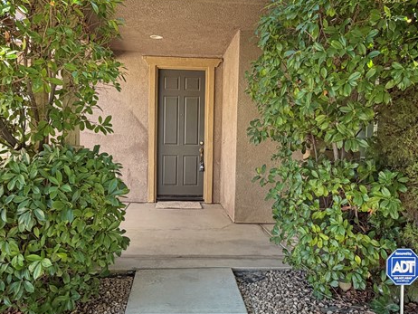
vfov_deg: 45.5
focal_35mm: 31
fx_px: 375
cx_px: 200
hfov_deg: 58.3
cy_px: 150
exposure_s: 1/121
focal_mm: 2.22
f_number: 2.2
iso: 80
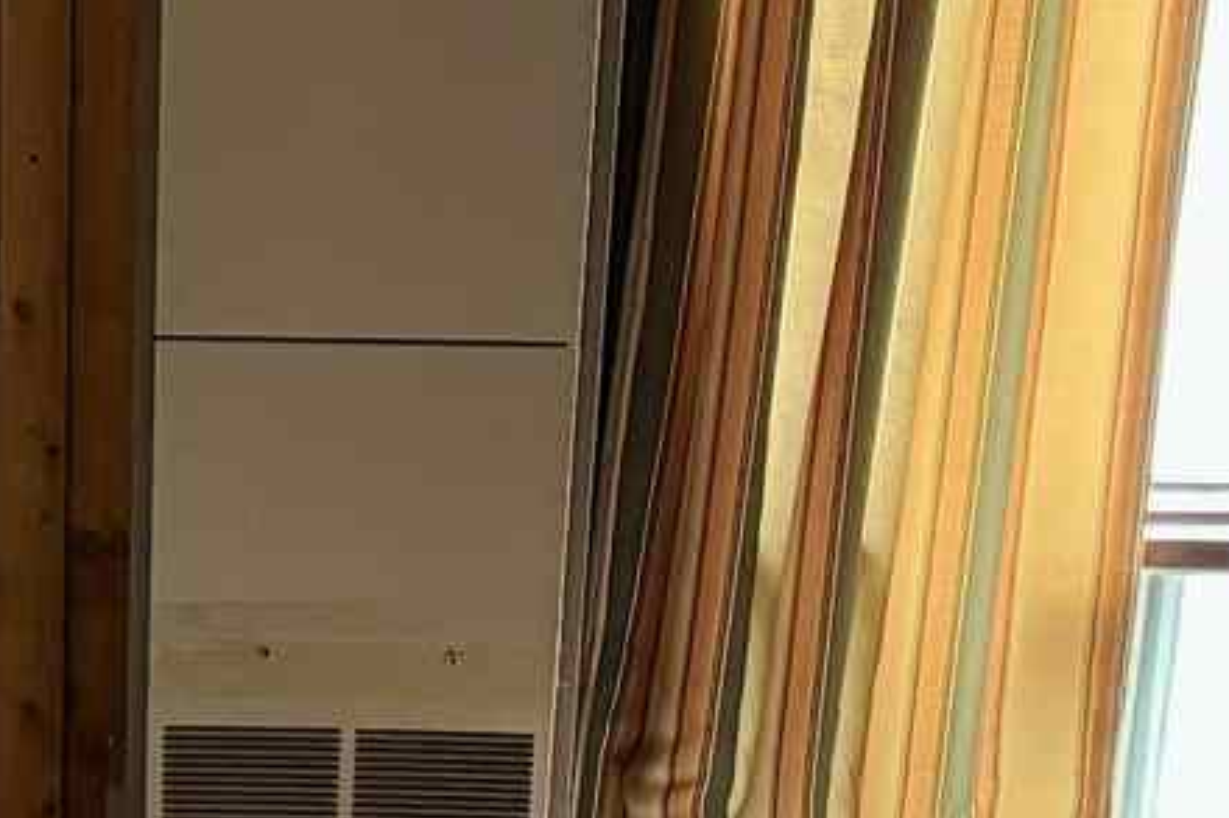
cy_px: 1714
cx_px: -383
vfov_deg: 7.0
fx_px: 6449
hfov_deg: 10.6
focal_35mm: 189
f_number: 1.6
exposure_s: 1/60
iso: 64
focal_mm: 5.96
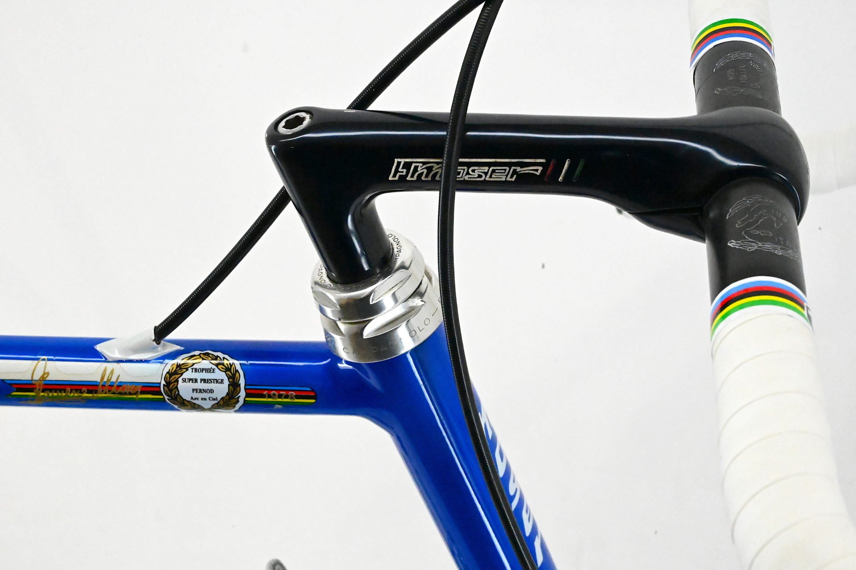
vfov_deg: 19.4
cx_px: 428
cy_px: 285
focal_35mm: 70
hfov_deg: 28.9
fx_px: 1664
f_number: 20
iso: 28800
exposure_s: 1/640
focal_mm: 70
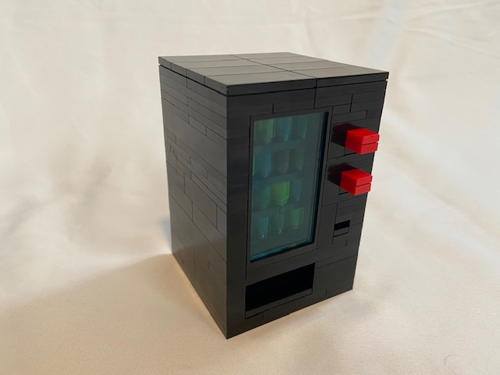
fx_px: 376
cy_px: 188
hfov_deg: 67.3
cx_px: 250
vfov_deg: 53.1
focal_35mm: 26
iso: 200
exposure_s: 1/60
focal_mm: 4.25
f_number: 1.8
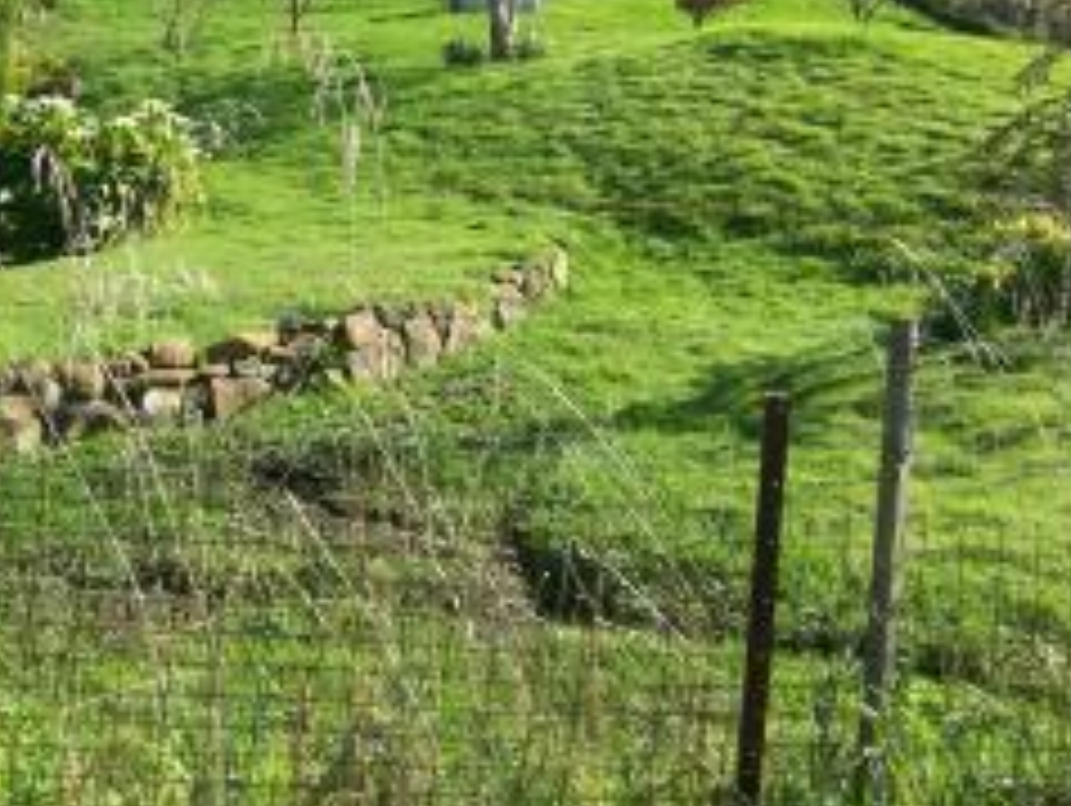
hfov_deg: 44.7
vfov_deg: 34.4
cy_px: 196
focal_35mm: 41
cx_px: 317
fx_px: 1270
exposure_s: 1/125
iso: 64
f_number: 5.6
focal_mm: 3.8
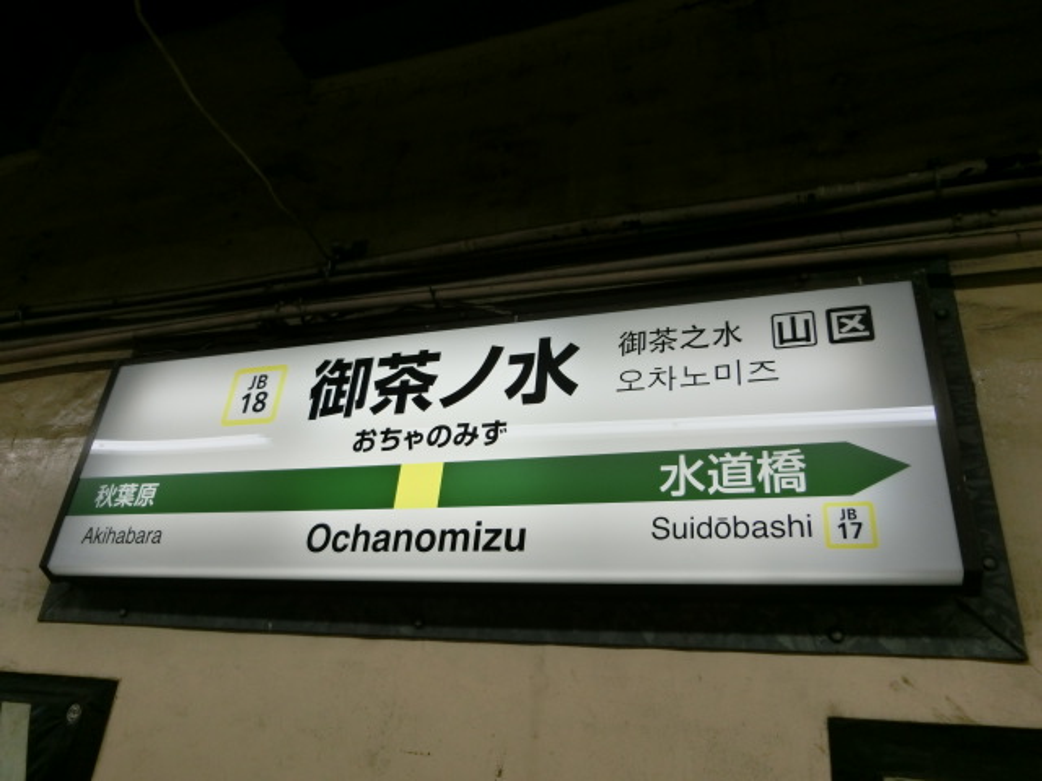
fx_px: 753
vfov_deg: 54.9
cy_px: 390
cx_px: 521
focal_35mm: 25
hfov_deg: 69.4
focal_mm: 4.5
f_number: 3.5
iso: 80
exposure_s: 1/160
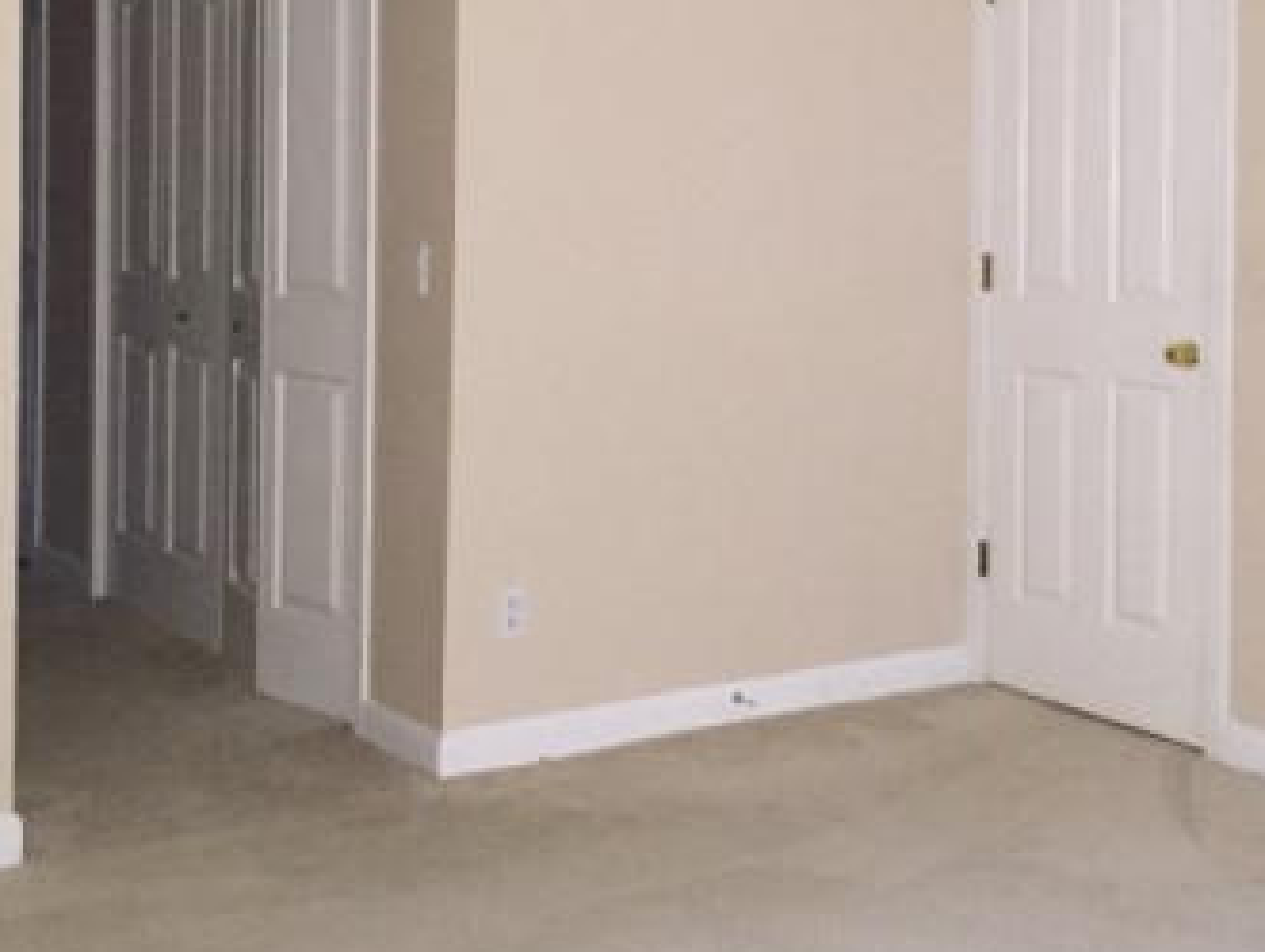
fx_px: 2049
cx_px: 845
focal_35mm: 56
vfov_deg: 25.8
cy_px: 210
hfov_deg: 34.0
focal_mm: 4.15
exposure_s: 1/16
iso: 400
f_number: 2.2
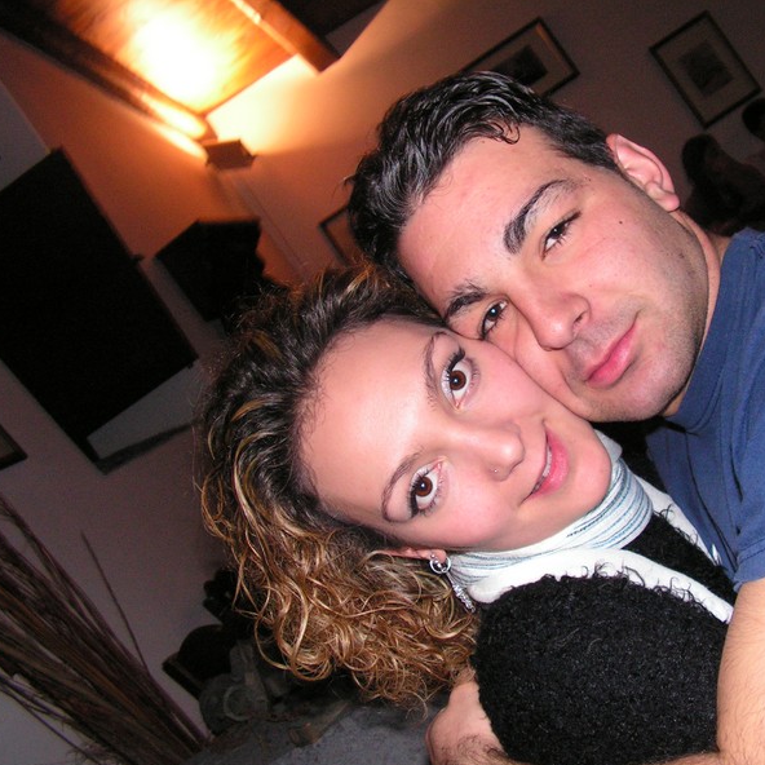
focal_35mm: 43
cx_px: 500
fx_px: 1075
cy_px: 386
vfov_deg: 39.2
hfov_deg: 38.8
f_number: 3.2
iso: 200
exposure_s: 1/40
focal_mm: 6
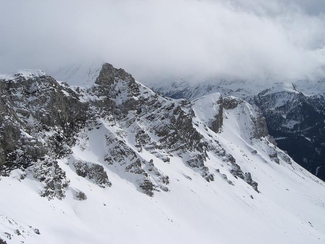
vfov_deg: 37.7
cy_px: 122
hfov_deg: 49.0
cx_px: 162
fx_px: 357
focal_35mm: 38
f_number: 4.4
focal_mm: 6.3
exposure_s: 1/2000
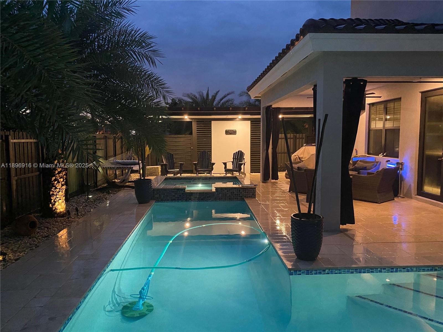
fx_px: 333
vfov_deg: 53.1
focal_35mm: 26
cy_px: 166
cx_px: 222
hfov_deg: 67.3
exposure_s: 1/30
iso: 800
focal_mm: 4.25
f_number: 1.8
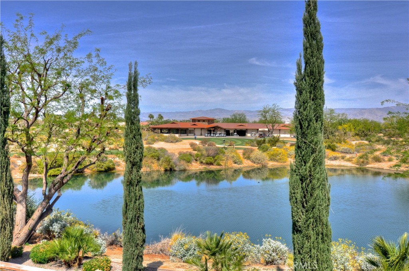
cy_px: 136
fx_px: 408
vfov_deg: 36.8
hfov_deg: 53.2
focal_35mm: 36
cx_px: 204
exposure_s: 1/800
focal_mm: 24
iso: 200
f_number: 6.3
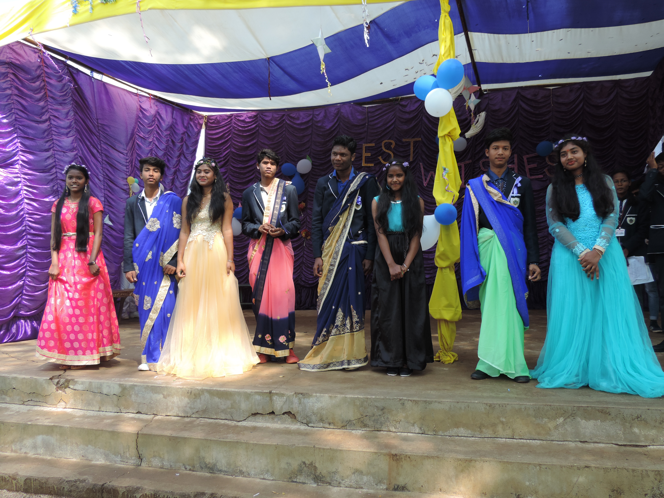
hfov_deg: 60.0
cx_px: 332
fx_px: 575
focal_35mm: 30
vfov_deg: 46.8
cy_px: 249
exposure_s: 1/200
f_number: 3.1
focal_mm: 5.3
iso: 80
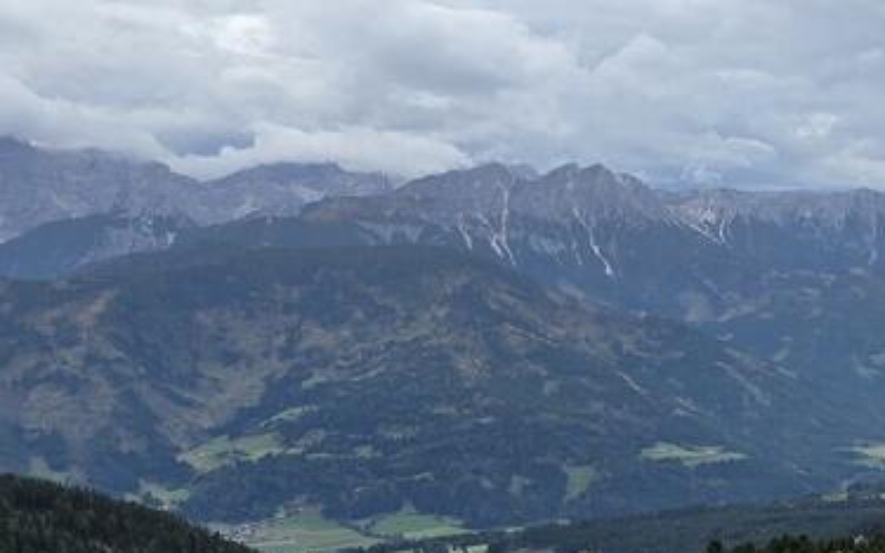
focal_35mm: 67
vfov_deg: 19.4
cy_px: 289
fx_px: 1615
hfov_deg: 28.0
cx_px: 970
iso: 12
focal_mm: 6.3
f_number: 1.7
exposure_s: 1/726
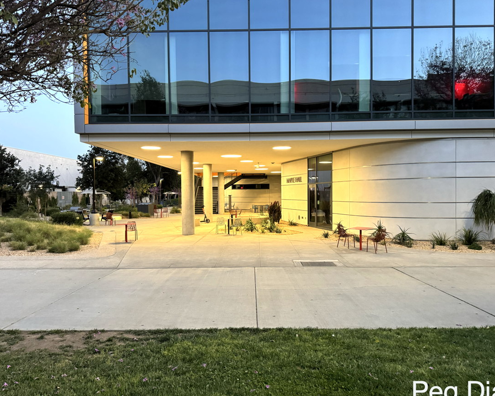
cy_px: 201
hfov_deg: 66.0
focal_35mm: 26
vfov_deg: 54.9
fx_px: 381
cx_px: 251
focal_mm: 6.76
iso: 640
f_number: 1.78
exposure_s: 1/60
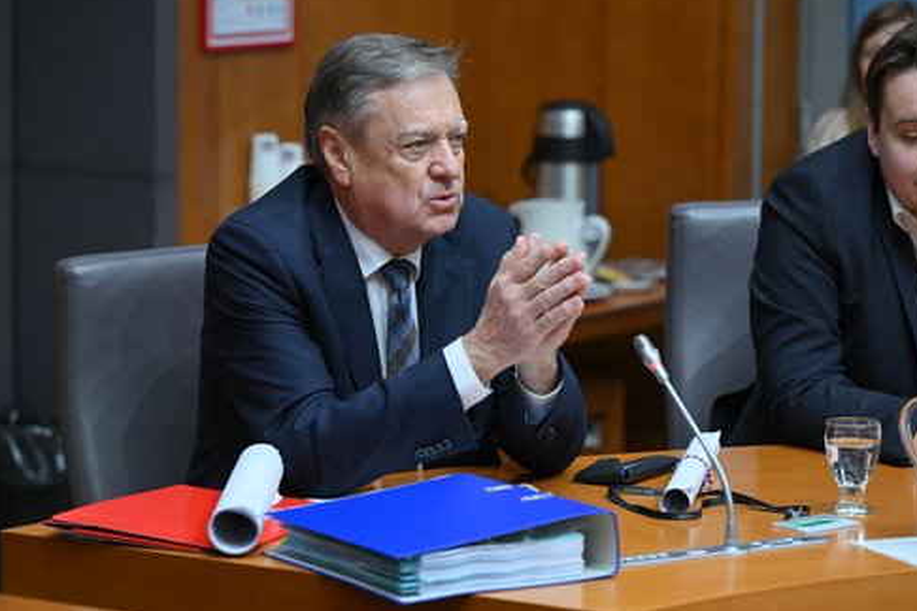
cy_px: 301
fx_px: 3668
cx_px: 464
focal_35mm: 144
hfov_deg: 14.3
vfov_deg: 9.5
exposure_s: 1/500
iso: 3200
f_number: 4.5
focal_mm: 140
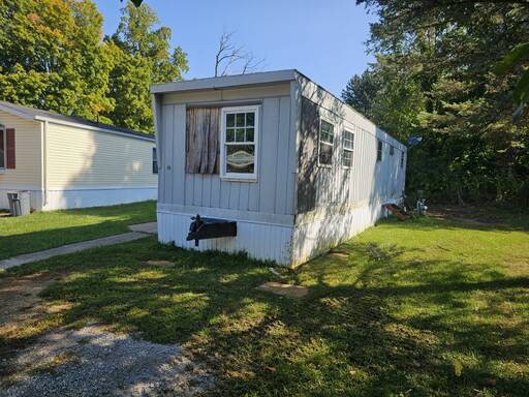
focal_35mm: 23
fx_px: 351
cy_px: 198
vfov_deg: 58.9
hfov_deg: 73.9
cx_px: 264
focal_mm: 6.3
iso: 10
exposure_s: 1/453
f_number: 1.7
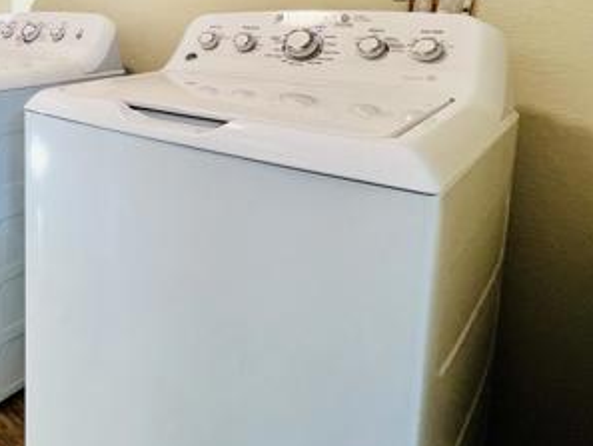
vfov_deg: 45.7
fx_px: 480
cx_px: -40
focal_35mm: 28
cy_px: 56
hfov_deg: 48.1
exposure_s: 1/120
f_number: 1.8
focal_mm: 1.57
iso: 100
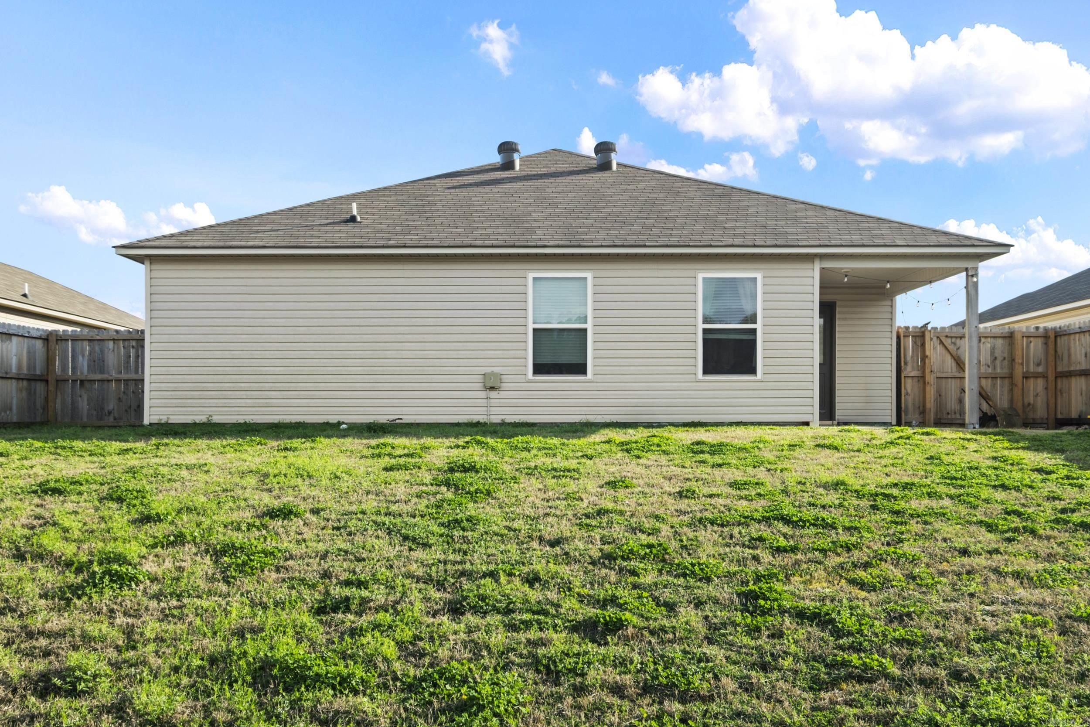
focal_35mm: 30
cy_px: 364
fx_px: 908
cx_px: 545
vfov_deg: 43.6
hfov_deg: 61.9
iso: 400
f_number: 8
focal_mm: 20
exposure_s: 1/100
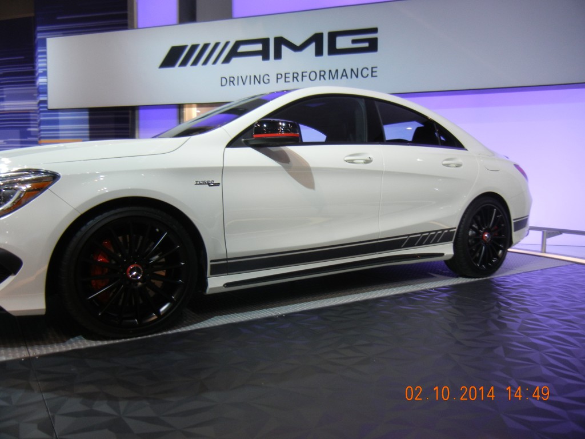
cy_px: 220
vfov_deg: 46.8
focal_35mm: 30
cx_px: 292
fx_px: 507
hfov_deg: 60.0
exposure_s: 1/67.8
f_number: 3.5
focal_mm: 5.4
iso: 231
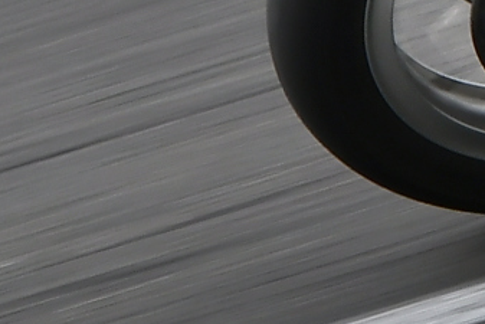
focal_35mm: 2282
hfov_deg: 0.9
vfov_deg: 0.6
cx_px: 1320
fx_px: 30755
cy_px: -472
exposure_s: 1/250
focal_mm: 270
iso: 200
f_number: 5.6
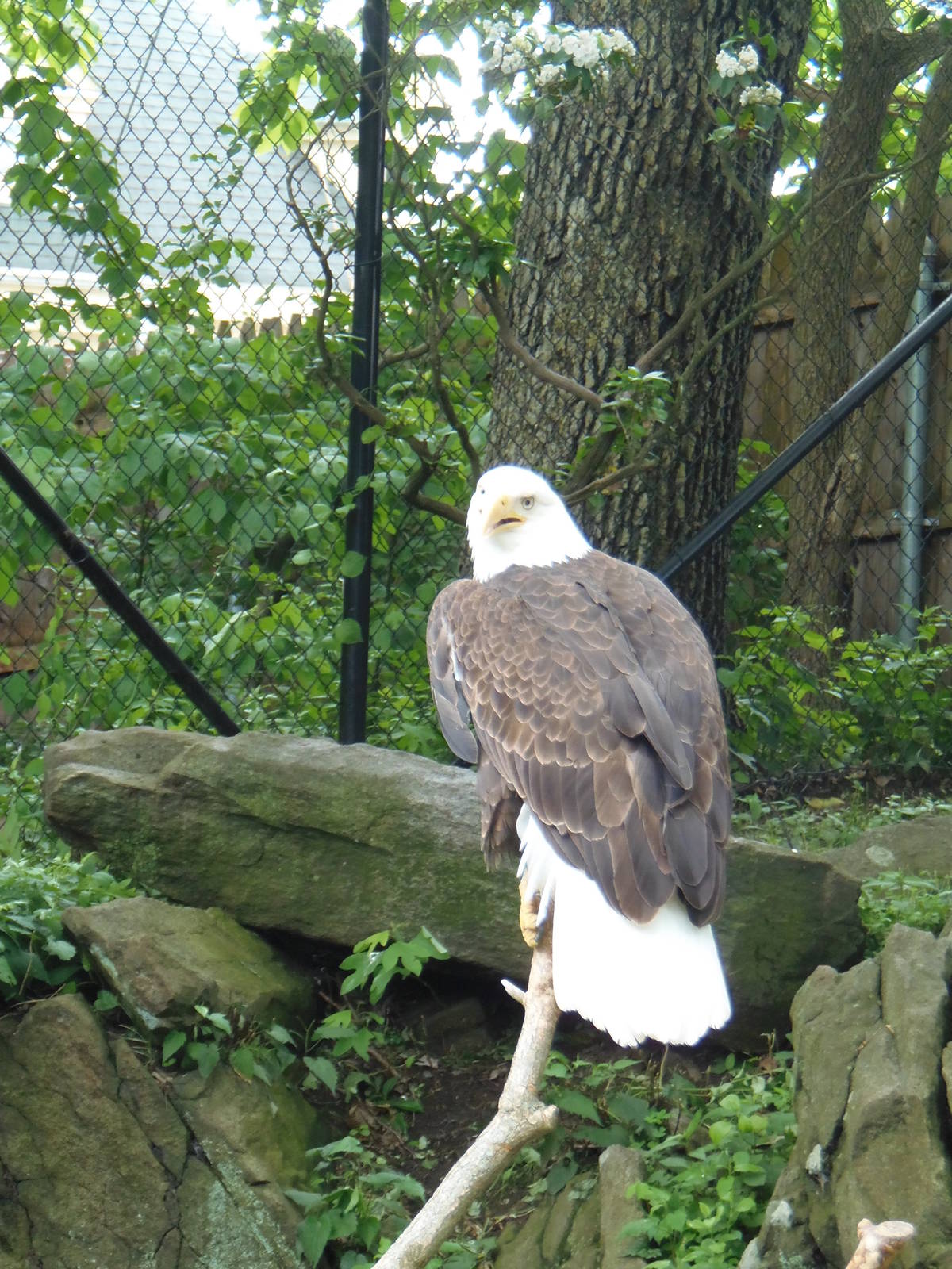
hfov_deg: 7.0
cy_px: 634
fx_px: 7737
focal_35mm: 211
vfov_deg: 9.4
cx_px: 476
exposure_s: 1/60
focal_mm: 39.2
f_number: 5
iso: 200
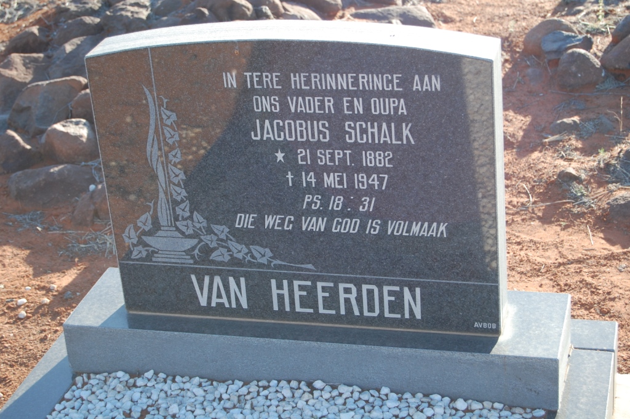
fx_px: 1311
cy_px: 210
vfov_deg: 18.2
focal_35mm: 75
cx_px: 315
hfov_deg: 27.0
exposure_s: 1/125
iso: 250
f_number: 5.6
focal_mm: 50
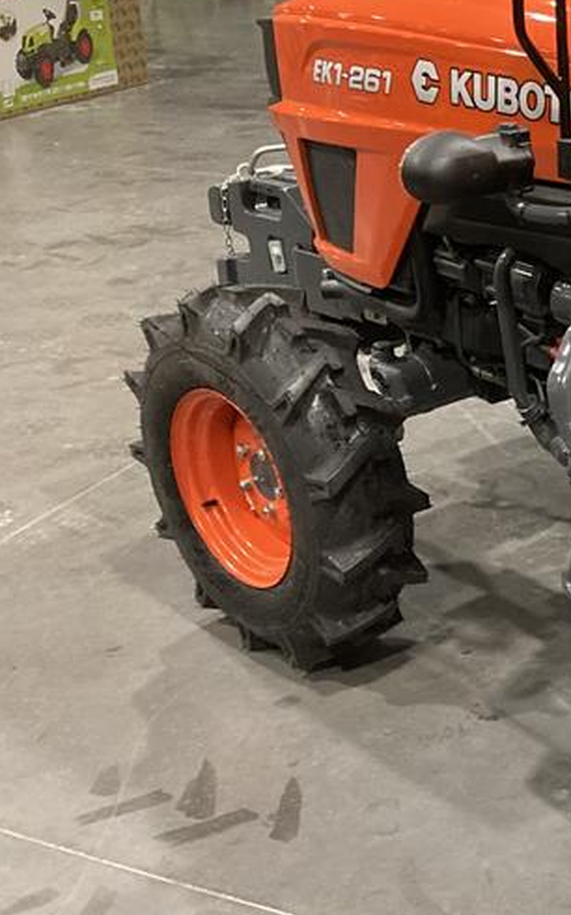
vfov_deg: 32.9
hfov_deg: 17.8
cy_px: 392
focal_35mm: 62
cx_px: 954
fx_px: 1545
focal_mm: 3.99
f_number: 1.8
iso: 320
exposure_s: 1/50
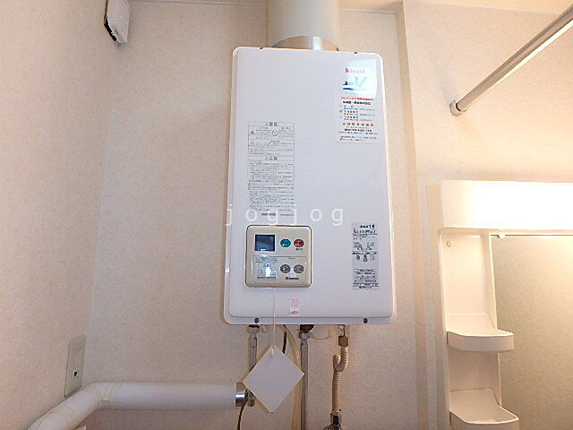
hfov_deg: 79.0
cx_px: 286
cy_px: 215
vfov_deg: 63.4
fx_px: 348
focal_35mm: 21
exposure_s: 1/30
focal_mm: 3.7
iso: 200
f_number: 3.5
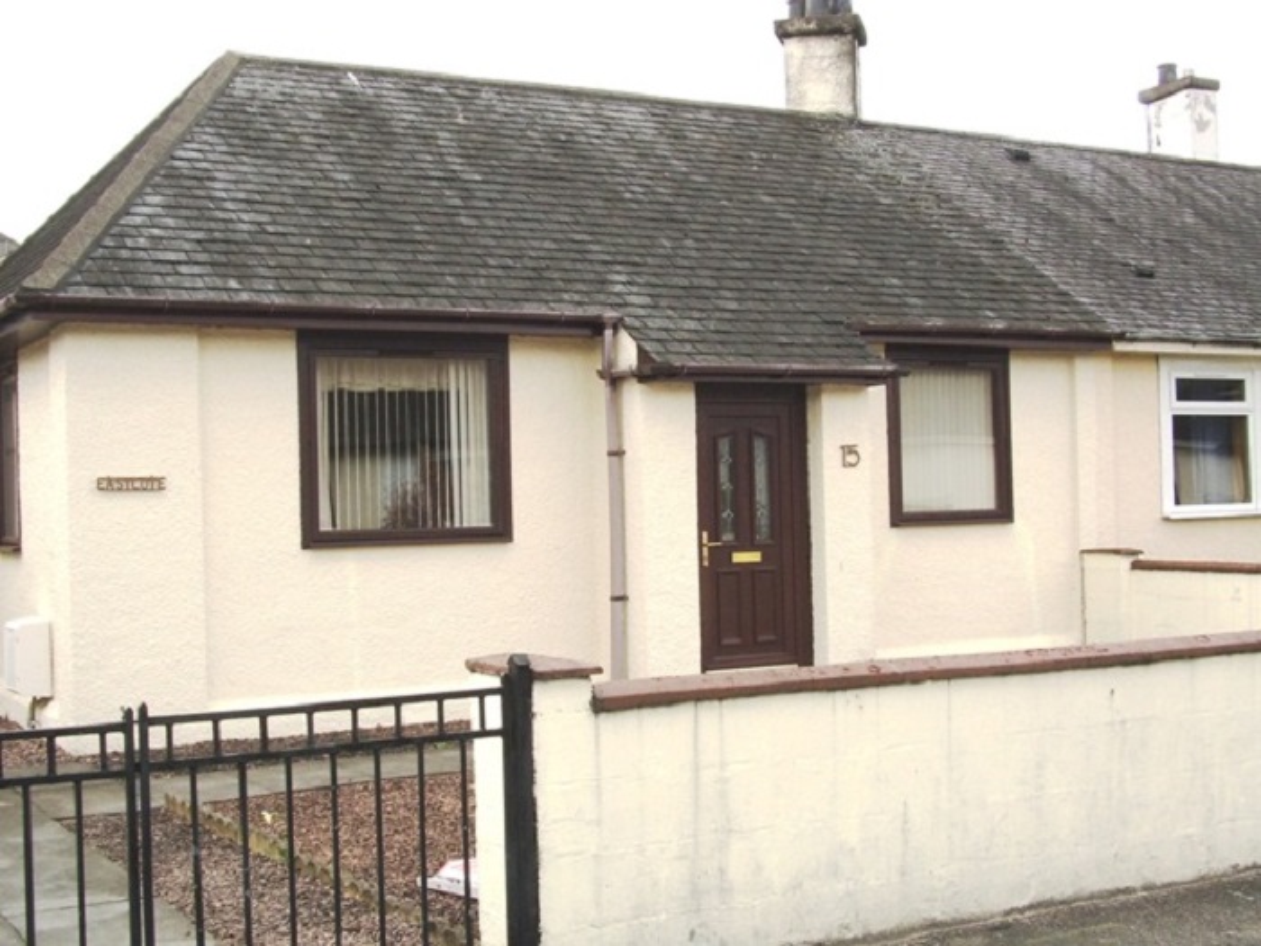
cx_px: 630
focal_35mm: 37
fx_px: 1348
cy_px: 473
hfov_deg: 50.1
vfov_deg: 38.7
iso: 71
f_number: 4.4
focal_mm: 7.2
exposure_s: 1/229
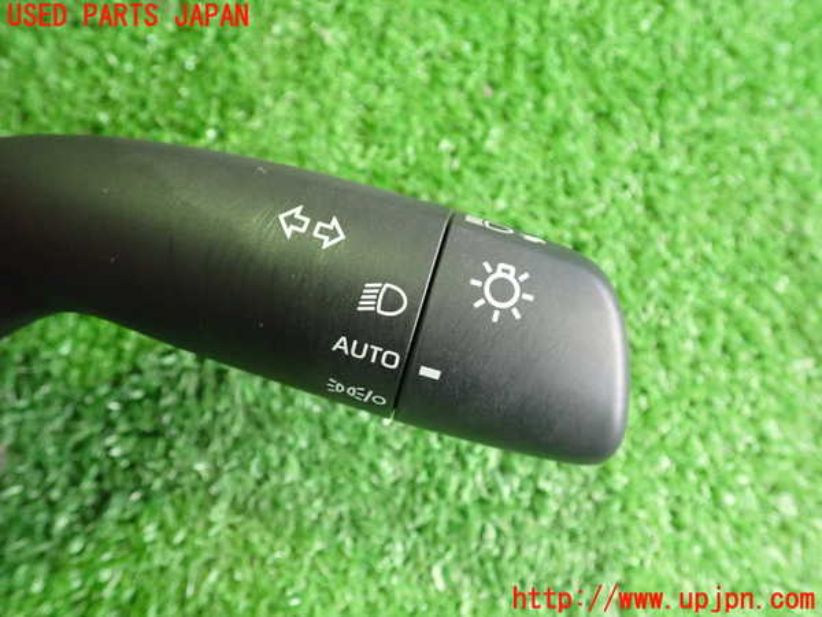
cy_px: 308
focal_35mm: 30
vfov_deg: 46.8
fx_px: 712
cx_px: 411
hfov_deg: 60.0
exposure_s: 1/100
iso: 1000
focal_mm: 5.4
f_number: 2.3
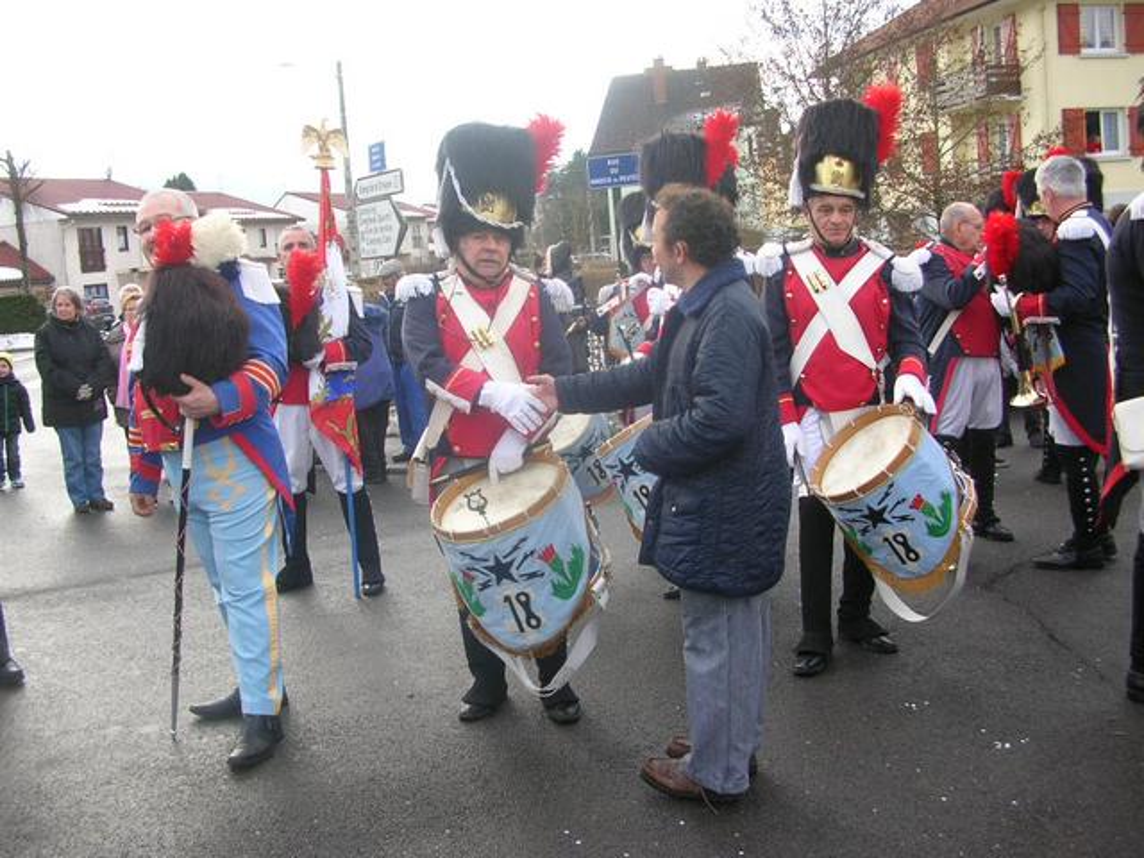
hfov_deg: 52.6
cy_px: 429
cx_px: 572
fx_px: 1157
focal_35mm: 35
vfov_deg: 40.7
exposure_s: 1/250
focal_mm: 5.8
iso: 50
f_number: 2.8
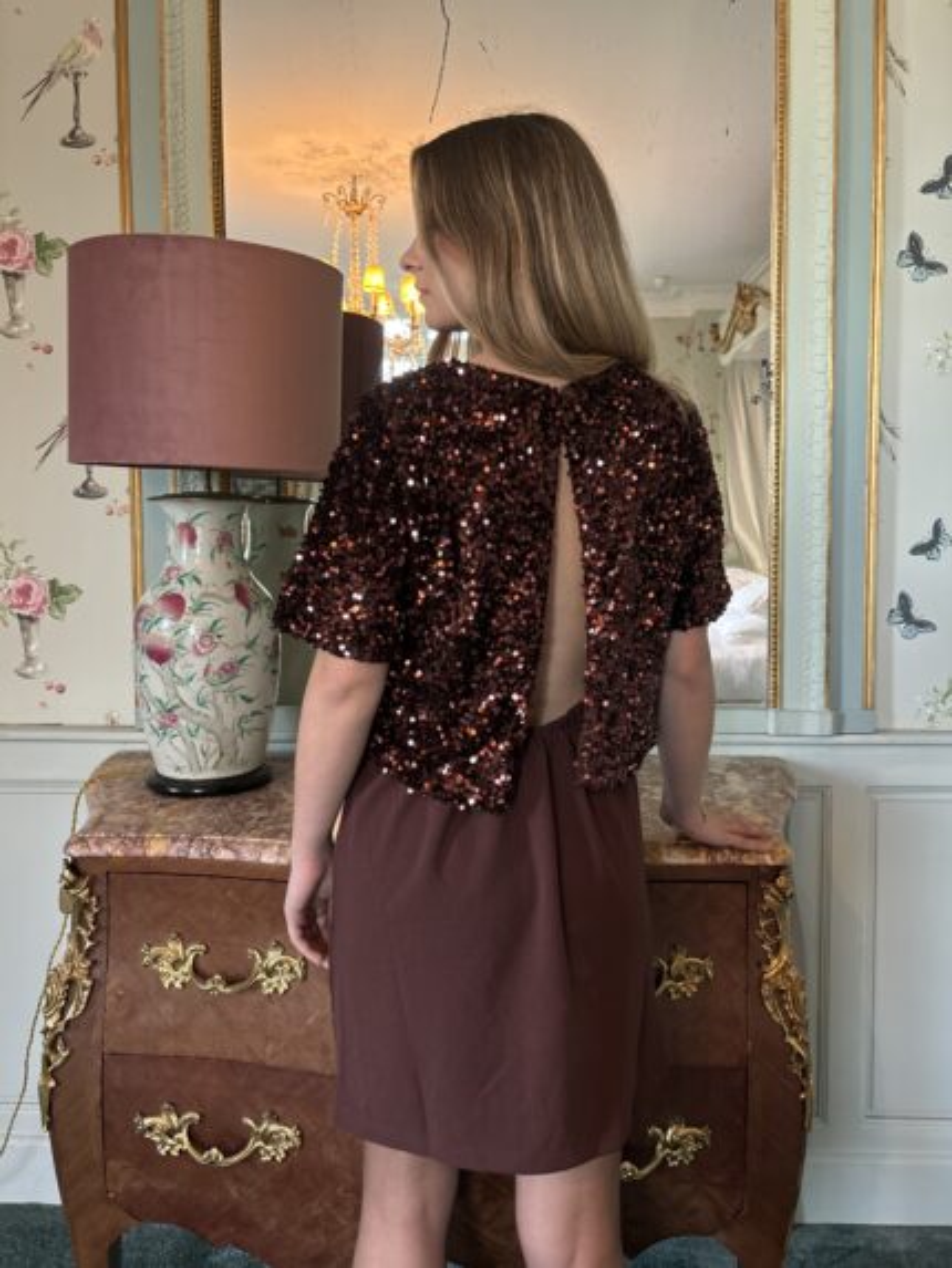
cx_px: 476
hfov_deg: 53.1
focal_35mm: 26
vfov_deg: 67.3
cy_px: 634
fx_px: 953
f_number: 1.6
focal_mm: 5.96
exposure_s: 1/33
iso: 400
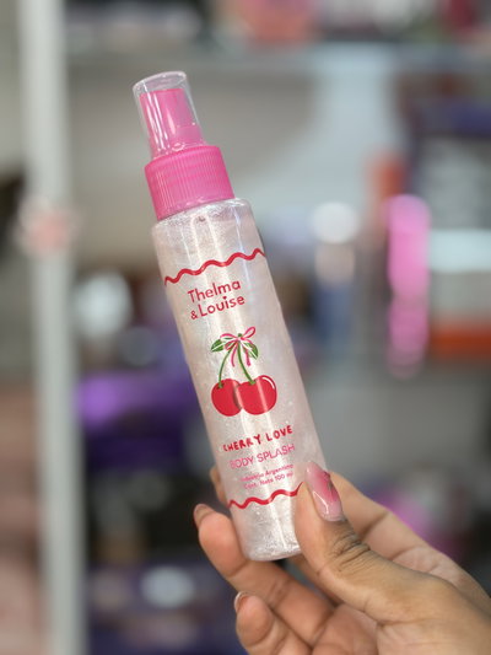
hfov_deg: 30.3
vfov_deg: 39.6
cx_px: 246
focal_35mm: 48
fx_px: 907
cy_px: 328
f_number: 1.78
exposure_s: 1/121
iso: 50
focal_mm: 6.76
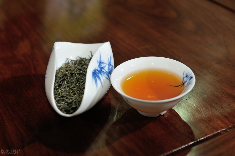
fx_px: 457
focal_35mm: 70
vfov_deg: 19.4
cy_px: 78
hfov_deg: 28.9
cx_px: 118
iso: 200
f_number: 6.3
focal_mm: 70
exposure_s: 1/200
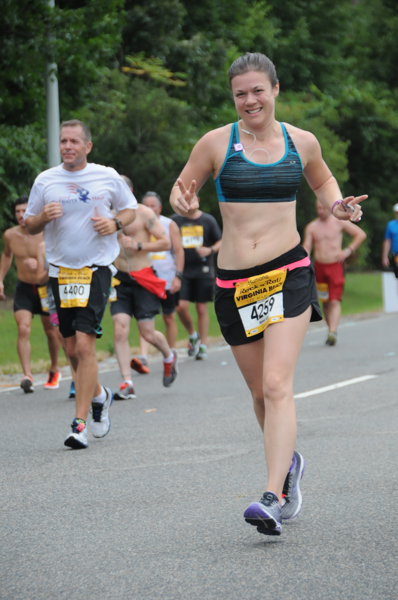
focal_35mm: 180
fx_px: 2992
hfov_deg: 7.6
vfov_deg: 11.4
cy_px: 300
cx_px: 199
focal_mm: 120
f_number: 5.3
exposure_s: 1/500
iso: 800
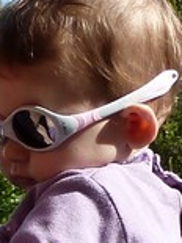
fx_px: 2324
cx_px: 485
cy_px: 191
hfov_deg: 4.4
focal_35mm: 331
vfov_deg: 6.0
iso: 80
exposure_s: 1/400
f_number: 4
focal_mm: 6.5
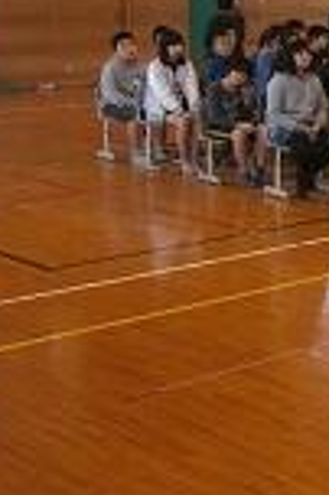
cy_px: 101
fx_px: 1168
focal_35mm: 85
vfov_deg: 23.6
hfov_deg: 14.1
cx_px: 609
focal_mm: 5.5
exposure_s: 1/40
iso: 80
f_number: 2.9
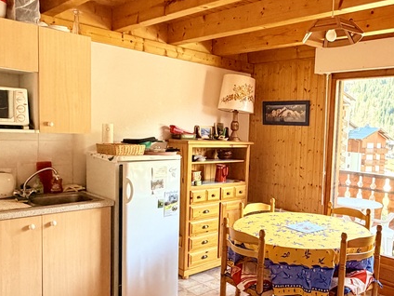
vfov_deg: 42.9
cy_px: 162
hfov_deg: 53.8
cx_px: 275
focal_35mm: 33
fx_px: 376
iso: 250
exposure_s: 1/121
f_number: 2.2
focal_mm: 2.22
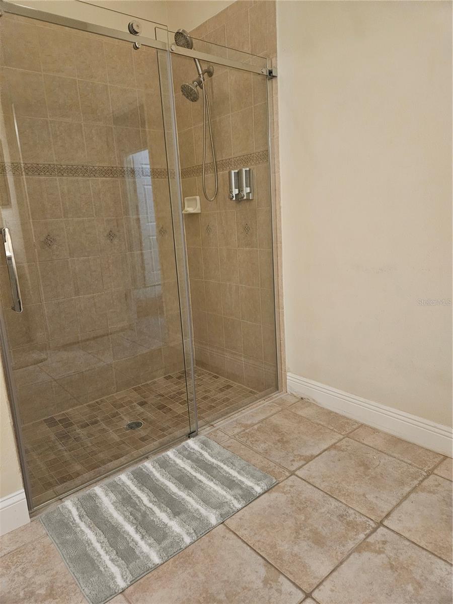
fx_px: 401
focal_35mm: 23
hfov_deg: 58.9
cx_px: 226
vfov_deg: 73.9
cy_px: 302
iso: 1000
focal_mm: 5.4
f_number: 1.8
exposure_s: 1/120
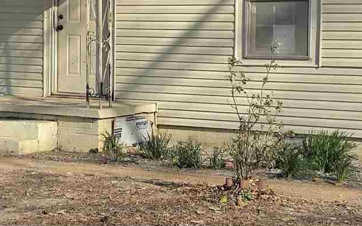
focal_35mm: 120
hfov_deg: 17.4
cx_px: 154
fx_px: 1184
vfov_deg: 10.9
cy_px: 84
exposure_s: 1/5151
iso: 64
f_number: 1.4
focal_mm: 6.5
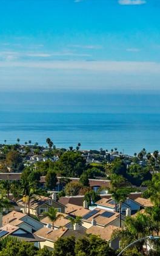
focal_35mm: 162
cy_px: 128
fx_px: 1131
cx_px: 160
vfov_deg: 12.9
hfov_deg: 8.0
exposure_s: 1/800
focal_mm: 105
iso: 640
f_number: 18
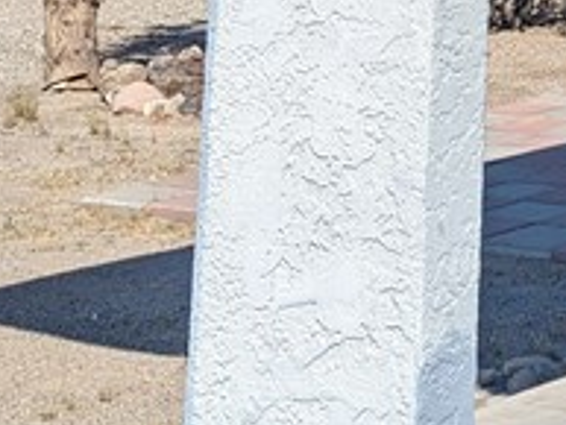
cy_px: -451
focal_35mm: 127
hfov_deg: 14.2
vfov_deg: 10.6
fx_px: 2078
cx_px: 934
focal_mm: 6.81
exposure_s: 1/2358
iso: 47
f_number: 1.85
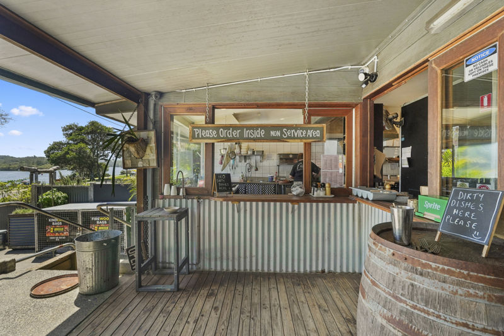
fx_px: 231
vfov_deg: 72.0
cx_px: 252
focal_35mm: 16
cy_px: 168
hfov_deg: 95.0
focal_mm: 16.5
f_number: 7.1
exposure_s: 1/125
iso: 800
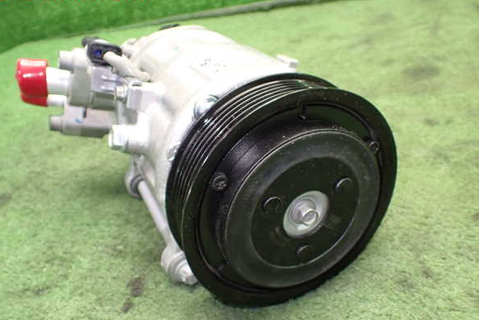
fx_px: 426
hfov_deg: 58.7
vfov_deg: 41.1
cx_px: 240
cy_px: 169
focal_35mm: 32
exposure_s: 1/60
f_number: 2.3
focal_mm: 5.4
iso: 800
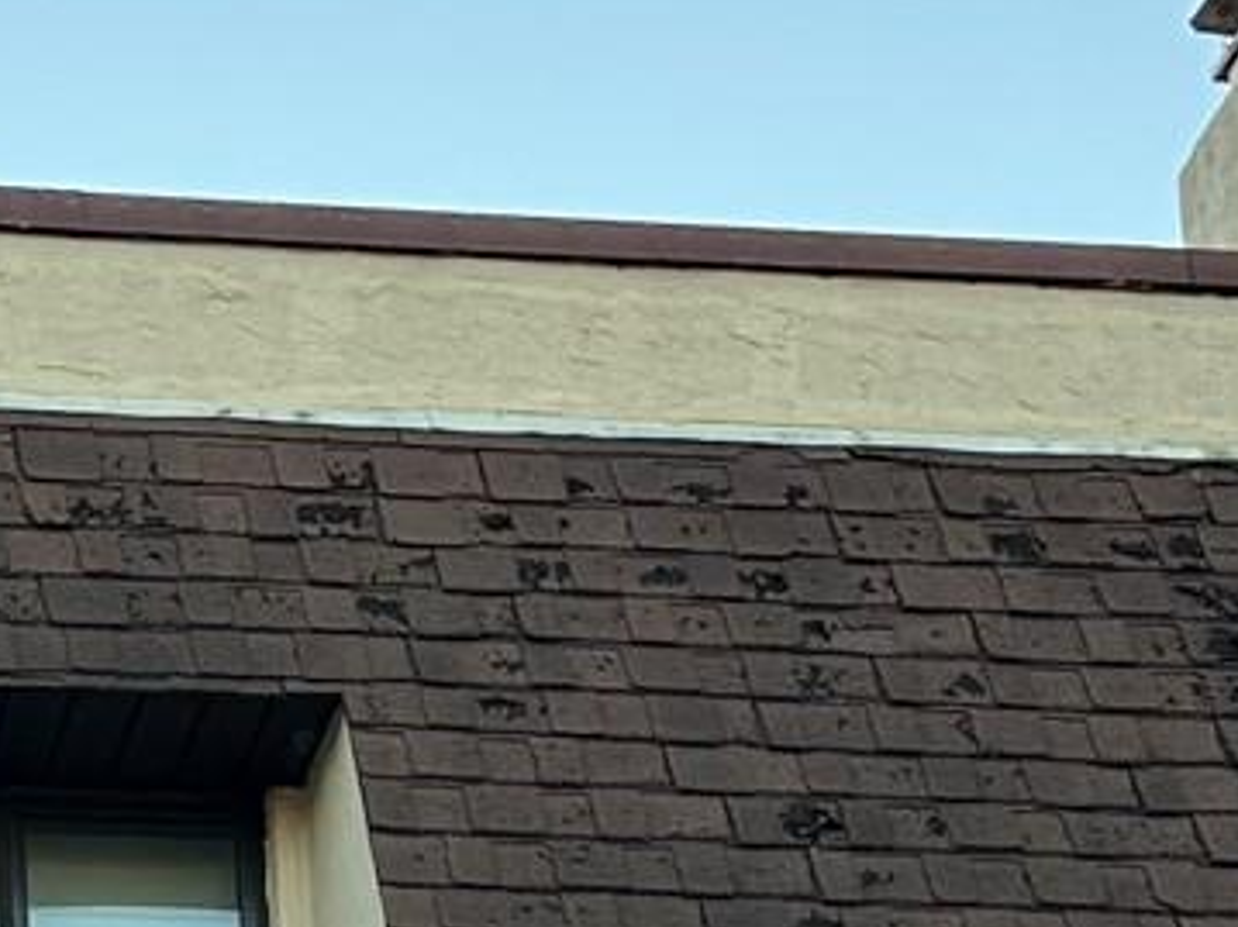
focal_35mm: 137
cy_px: 1833
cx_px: 121
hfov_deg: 14.3
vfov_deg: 10.0
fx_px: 4898
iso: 80
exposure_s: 1/456
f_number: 1.78
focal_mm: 6.86
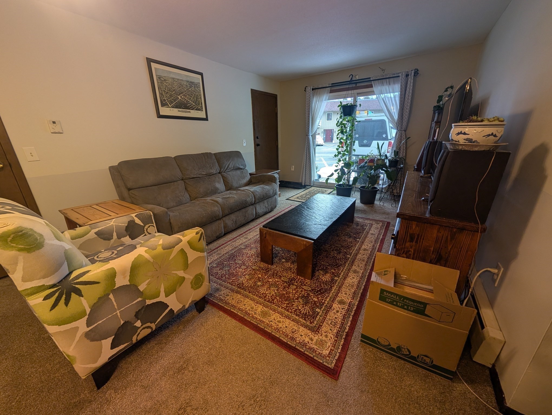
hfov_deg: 110.5
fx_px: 192
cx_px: 276
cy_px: 208
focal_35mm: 12
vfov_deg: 94.6
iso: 91
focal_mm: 2.02
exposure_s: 1/40
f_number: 1.7
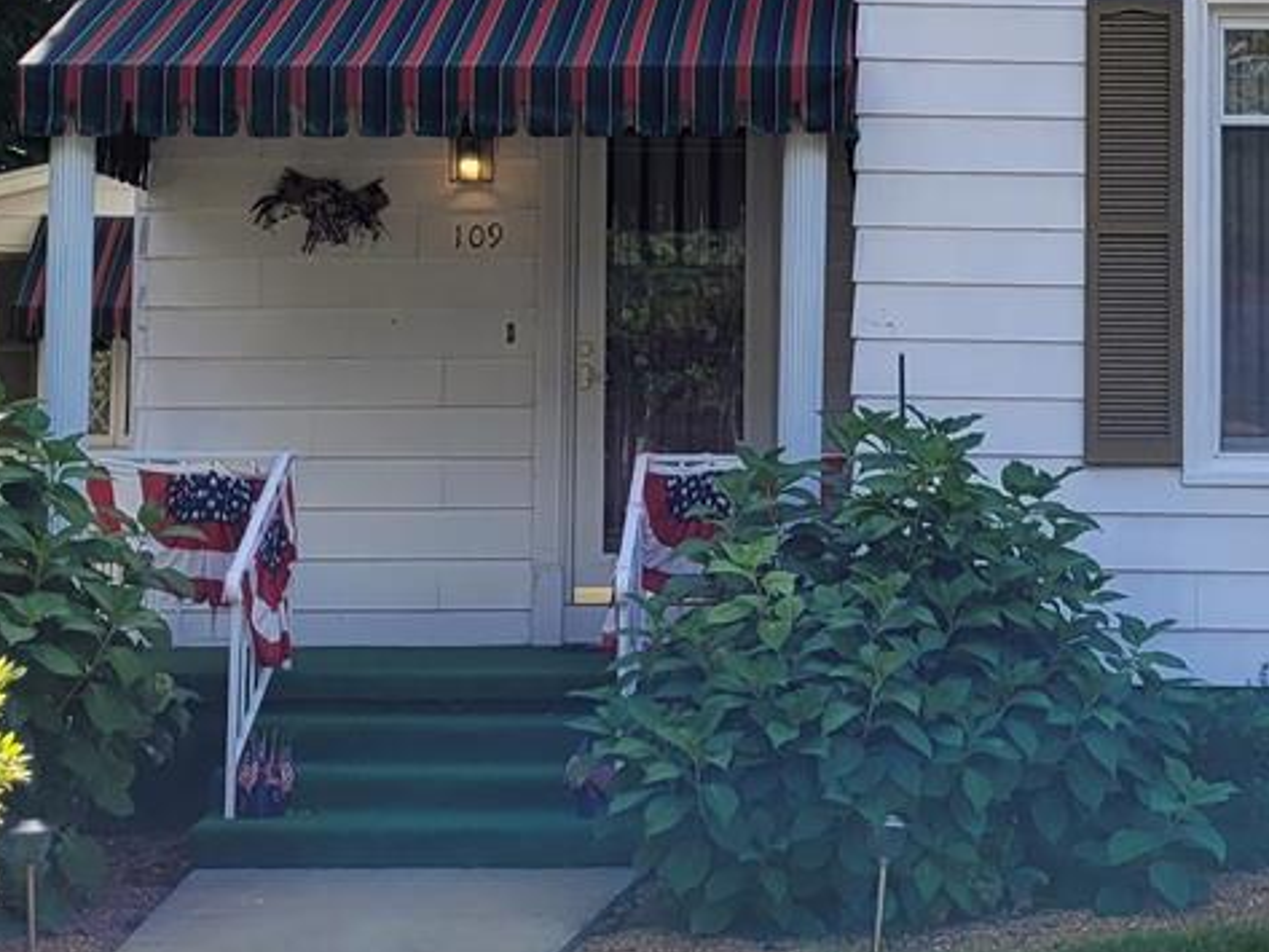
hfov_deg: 22.0
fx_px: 3227
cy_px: 330
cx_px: 1014
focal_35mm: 88
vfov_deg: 16.8
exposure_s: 1/1497
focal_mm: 5.4
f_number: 1.8
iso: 40
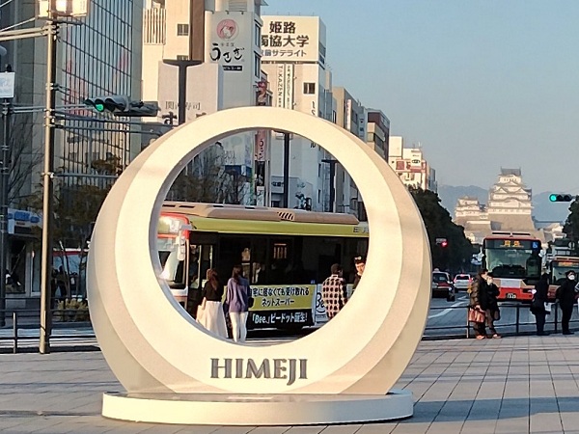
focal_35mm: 28
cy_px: 217
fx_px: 468
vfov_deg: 49.7
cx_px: 290
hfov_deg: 63.4
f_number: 1.8
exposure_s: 1/221
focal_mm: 4.27
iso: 100
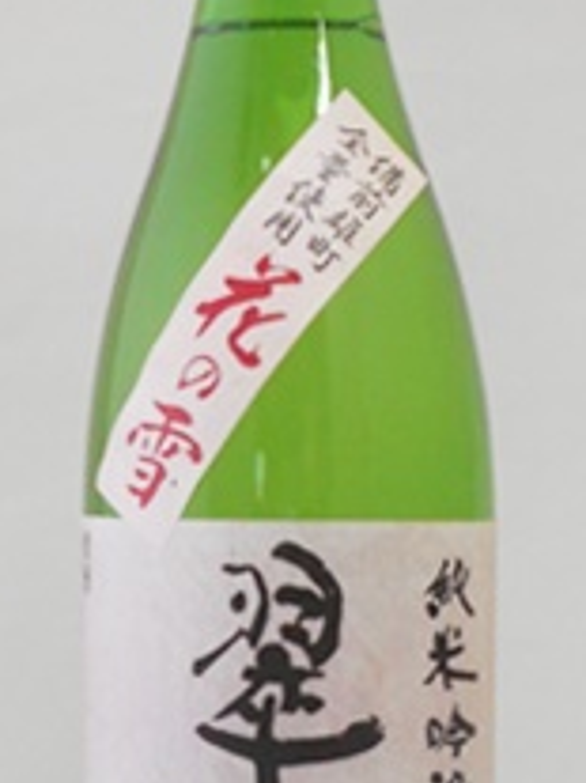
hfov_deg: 25.2
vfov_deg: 33.2
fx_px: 1310
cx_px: 276
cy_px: 405
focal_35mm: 58
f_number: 3.7
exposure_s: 1/40
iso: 80
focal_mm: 4.5
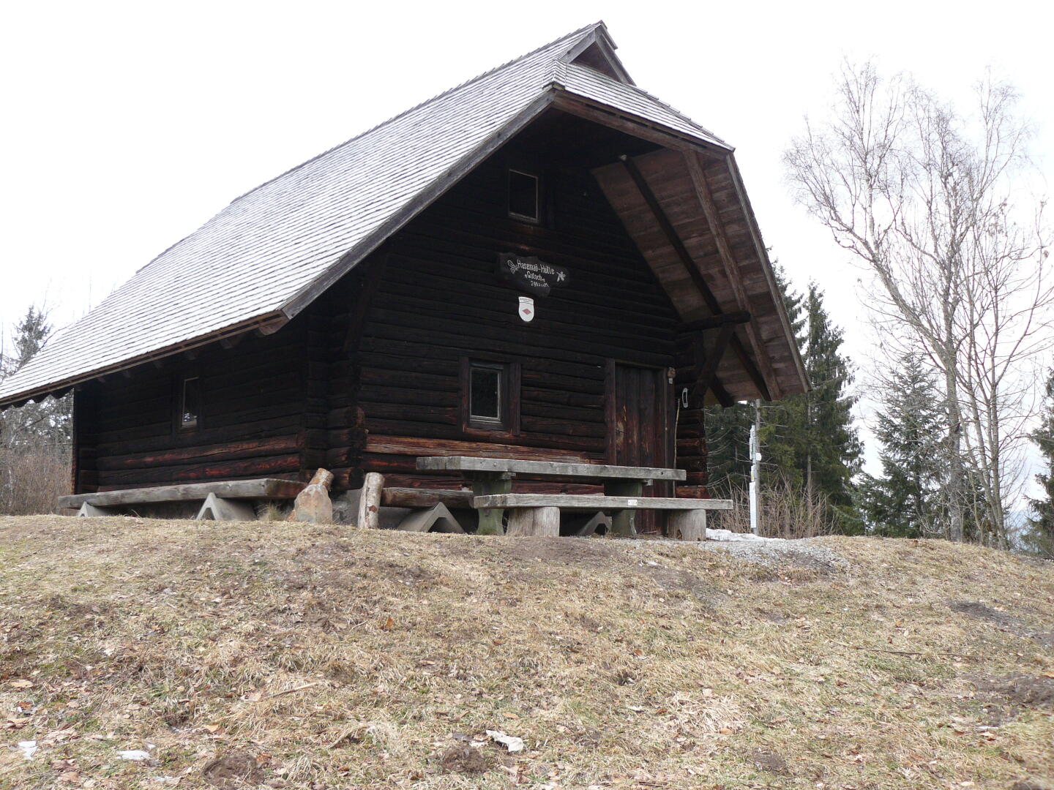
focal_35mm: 36
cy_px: 395
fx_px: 1096
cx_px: 527
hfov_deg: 51.4
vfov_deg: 39.7
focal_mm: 6
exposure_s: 1/125
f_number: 3.2
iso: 100
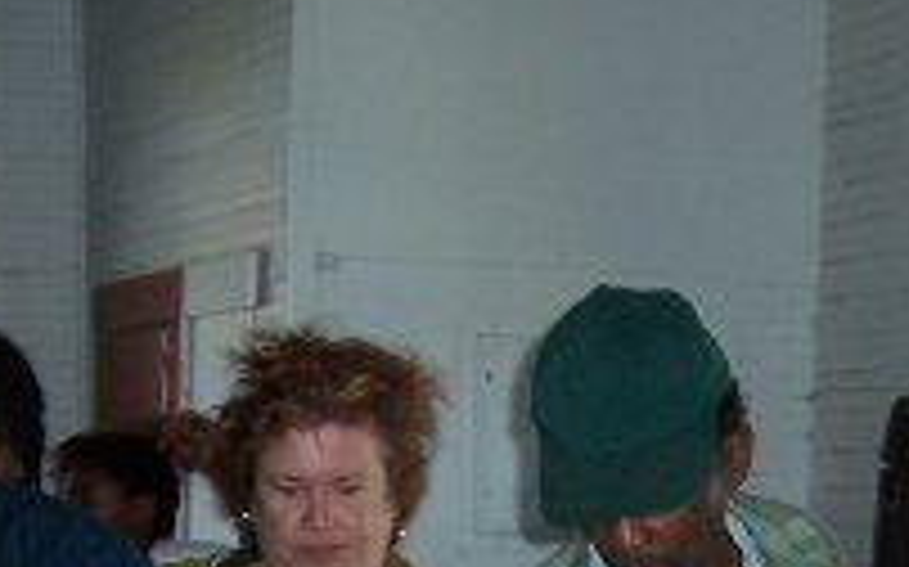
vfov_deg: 10.8
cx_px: 513
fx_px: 2823
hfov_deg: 18.3
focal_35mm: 114
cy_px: 1008
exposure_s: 1/60
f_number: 2.7
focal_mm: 5.6
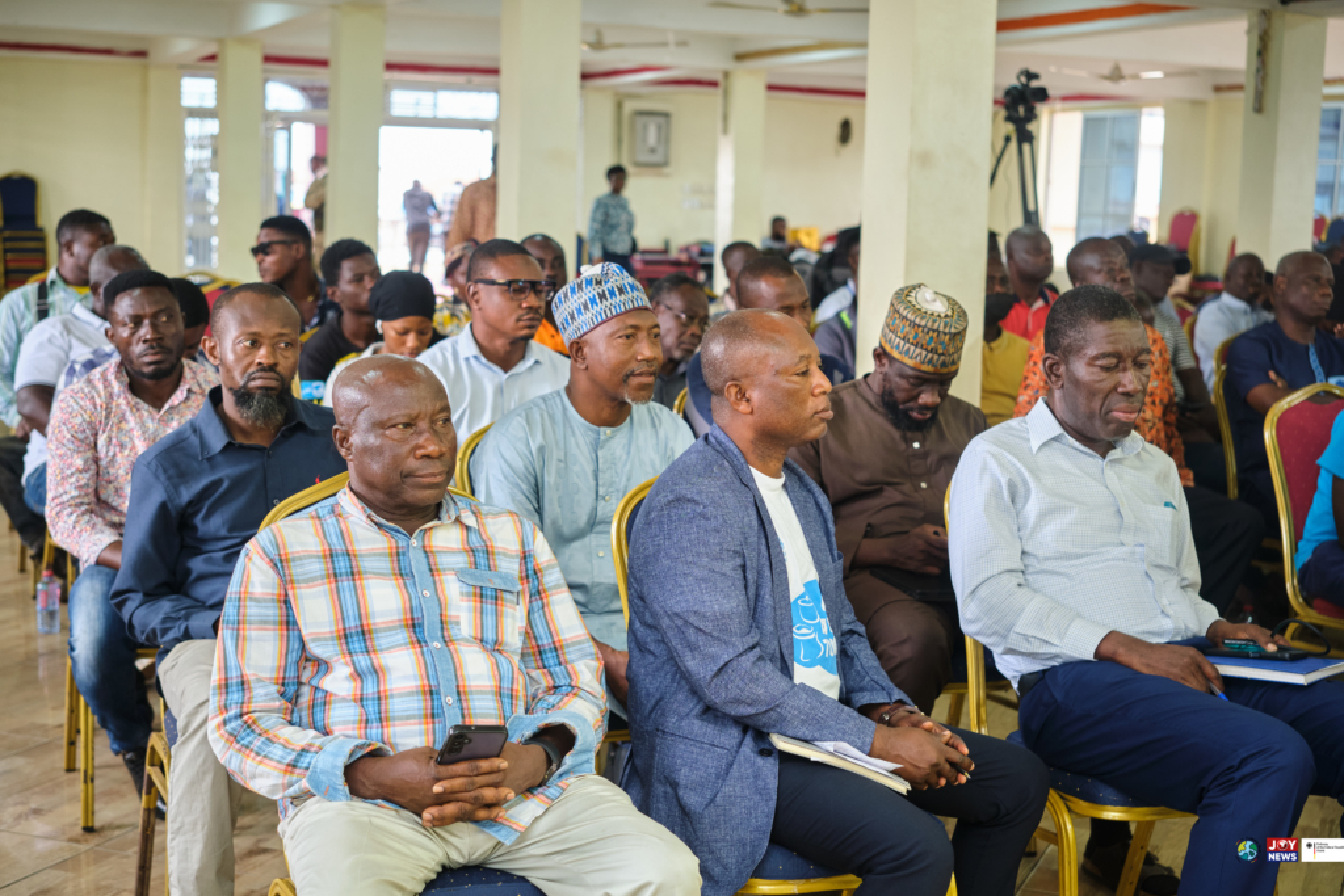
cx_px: 672
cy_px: 448
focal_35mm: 50
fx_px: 1867
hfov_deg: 39.6
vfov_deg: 27.0
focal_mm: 33
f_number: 2.2
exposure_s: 1/160
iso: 400
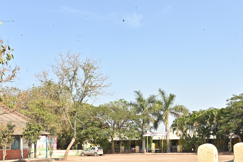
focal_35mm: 41
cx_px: 154
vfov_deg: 32.0
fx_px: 277
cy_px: 122
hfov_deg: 46.9
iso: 800
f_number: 22
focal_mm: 24
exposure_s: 1/125
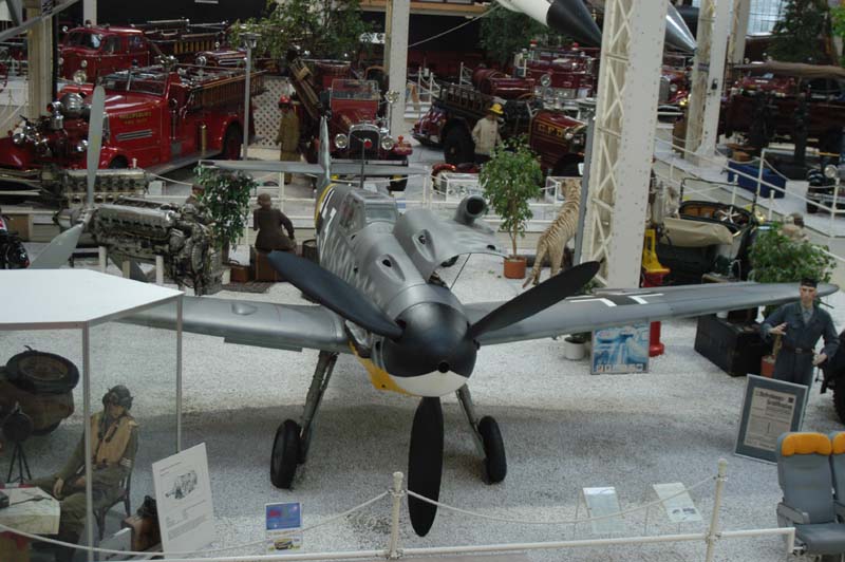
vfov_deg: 28.0
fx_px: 1126
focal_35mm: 48
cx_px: 422
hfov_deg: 41.1
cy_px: 281
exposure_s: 1/10
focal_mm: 32
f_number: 4.5
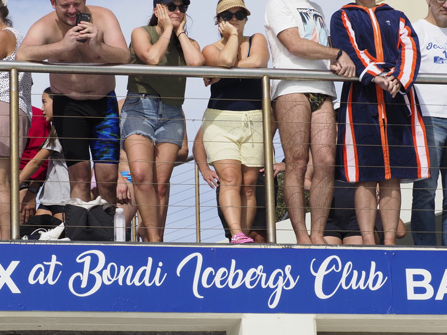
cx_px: 148
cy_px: 121
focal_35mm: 182
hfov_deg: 10.9
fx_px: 2350
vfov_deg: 8.2
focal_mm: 67
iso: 200
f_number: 10
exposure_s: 1/400
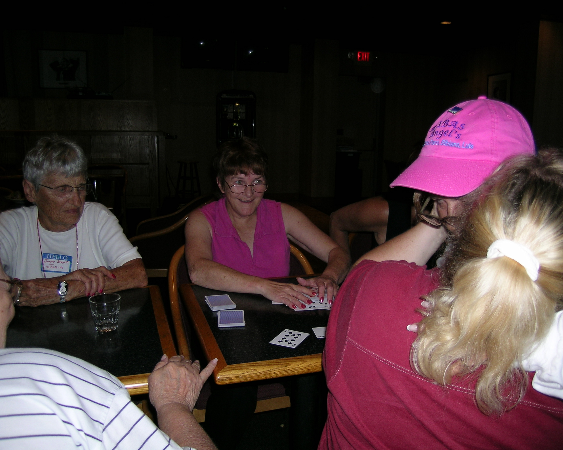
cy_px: 222
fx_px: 500
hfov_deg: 58.7
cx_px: 303
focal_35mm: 30
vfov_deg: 48.5
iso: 50
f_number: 2.8
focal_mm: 5.8
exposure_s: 1/60.1
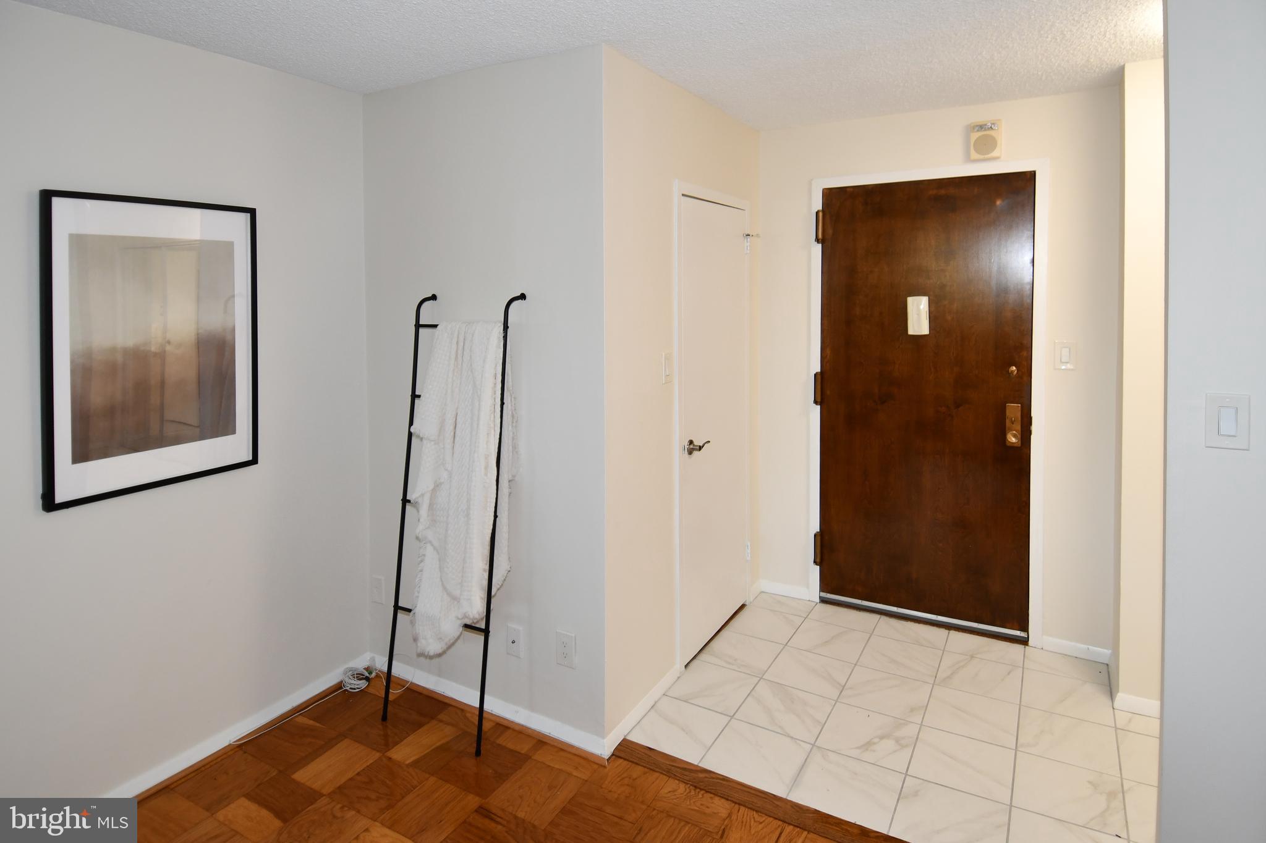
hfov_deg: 90.0
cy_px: 422
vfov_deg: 67.4
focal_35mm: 18
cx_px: 633
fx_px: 633
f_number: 4
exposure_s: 1/60
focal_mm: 12
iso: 500
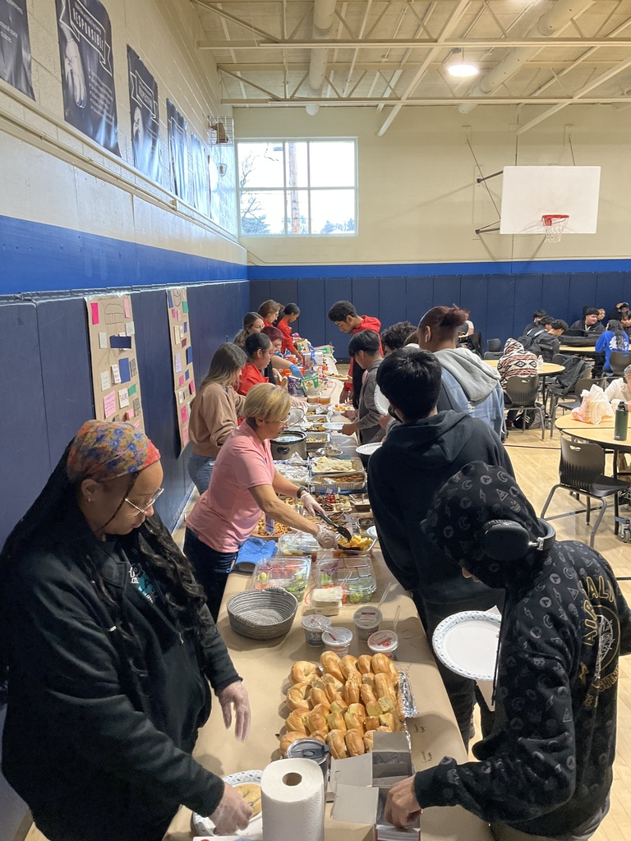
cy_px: 420
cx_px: 316
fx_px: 705
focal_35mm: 29
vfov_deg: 61.7
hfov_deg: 48.2
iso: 80
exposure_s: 1/60
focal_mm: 3
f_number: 1.8
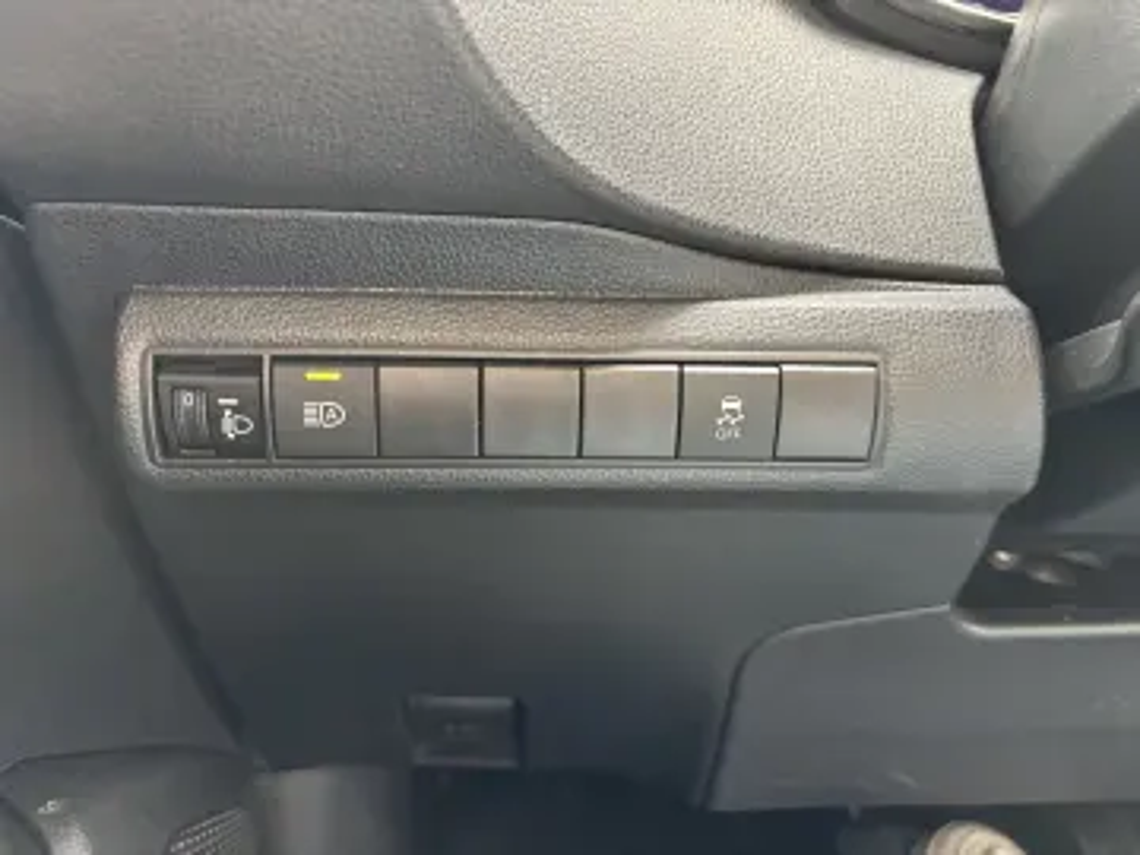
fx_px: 856
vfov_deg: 53.1
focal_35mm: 26
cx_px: 570
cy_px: 428
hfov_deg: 67.3
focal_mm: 5.96
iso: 500
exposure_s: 1/60
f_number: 1.6
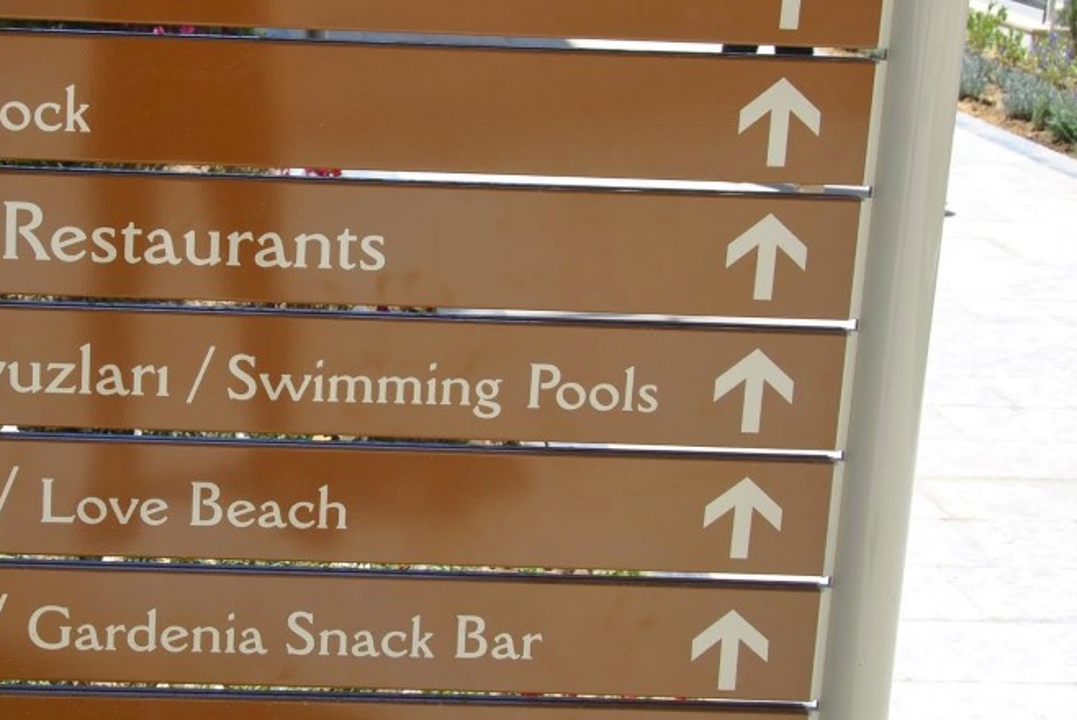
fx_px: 2272
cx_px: 261
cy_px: 260
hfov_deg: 26.3
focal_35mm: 76
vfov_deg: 18.0
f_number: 8
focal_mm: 29
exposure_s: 1/250
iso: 100
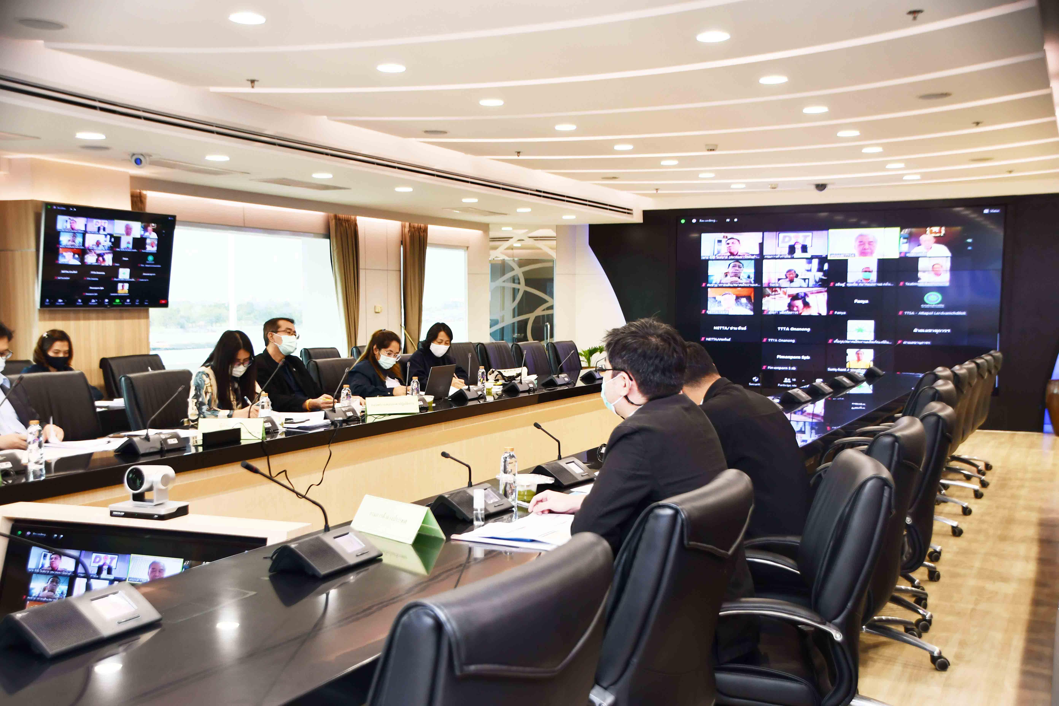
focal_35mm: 39
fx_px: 1147
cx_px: 530
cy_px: 353
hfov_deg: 49.6
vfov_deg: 34.2
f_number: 4
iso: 450
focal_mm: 26
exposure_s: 1/60
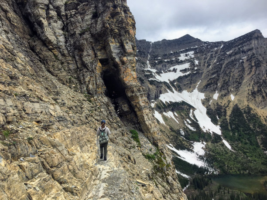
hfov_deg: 61.7
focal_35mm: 29
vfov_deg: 48.2
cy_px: 100
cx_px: 134
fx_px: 224
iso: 25
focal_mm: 4.15
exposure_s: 1/1012
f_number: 2.2
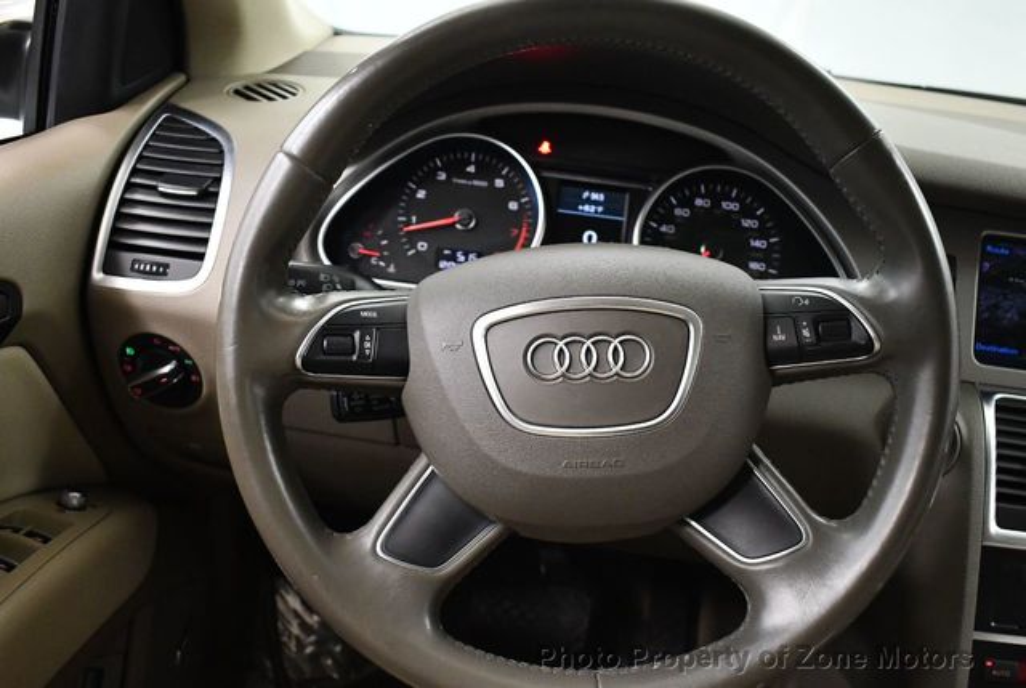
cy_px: 344
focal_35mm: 36
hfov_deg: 53.1
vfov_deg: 37.0
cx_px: 513
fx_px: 1028
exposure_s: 1/125
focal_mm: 18
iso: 3200
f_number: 3.5
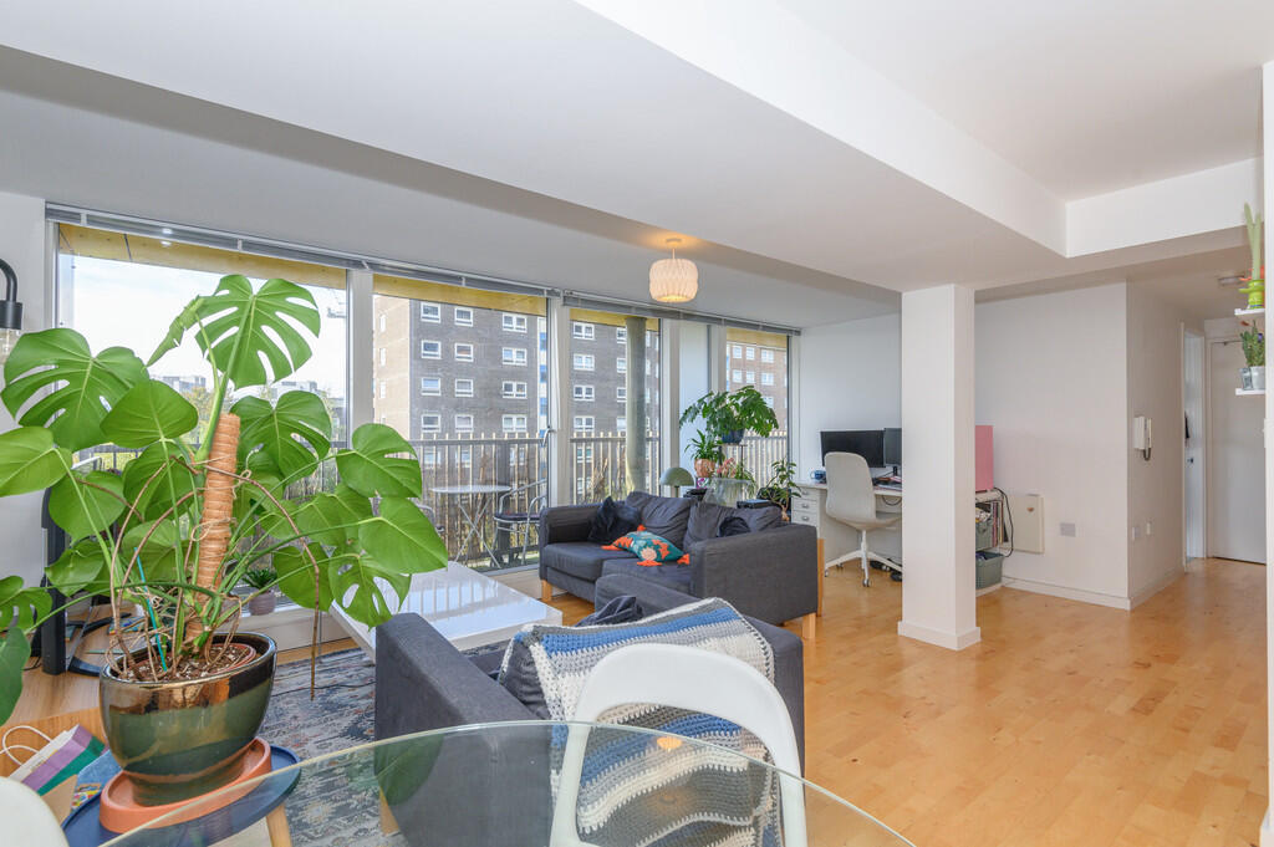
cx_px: 637
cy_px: 424
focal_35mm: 16
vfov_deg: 73.7
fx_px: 566
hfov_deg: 96.8
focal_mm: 16
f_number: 8
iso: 400
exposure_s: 1/160
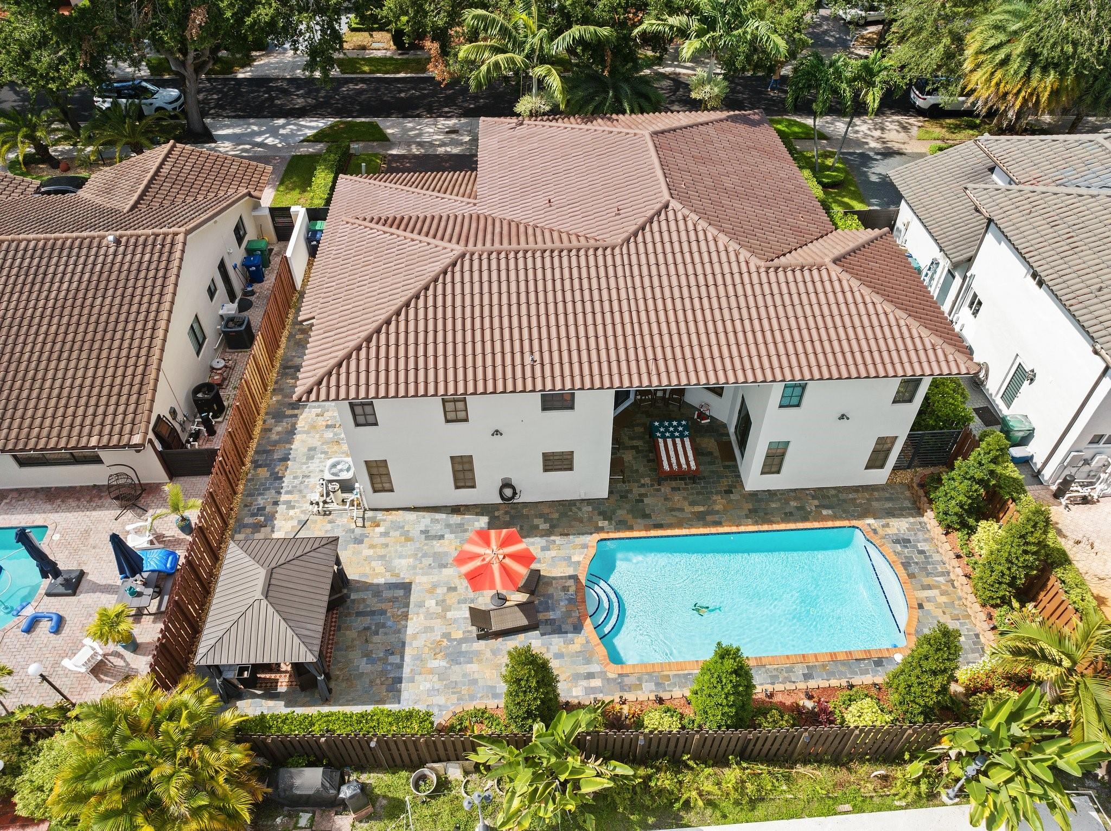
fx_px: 770
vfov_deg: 56.8
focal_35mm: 24
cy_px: 416
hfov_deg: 71.6
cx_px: 556
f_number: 2.8
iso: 190
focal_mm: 12.29
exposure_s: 1/1600
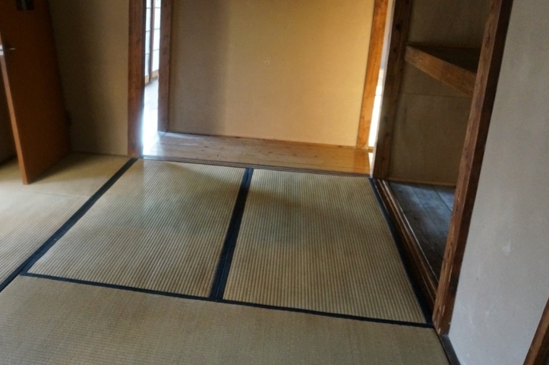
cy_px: 135
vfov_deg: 38.6
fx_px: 518
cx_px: 205
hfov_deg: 55.2
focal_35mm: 34
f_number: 4
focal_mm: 16
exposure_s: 1/60
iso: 3200
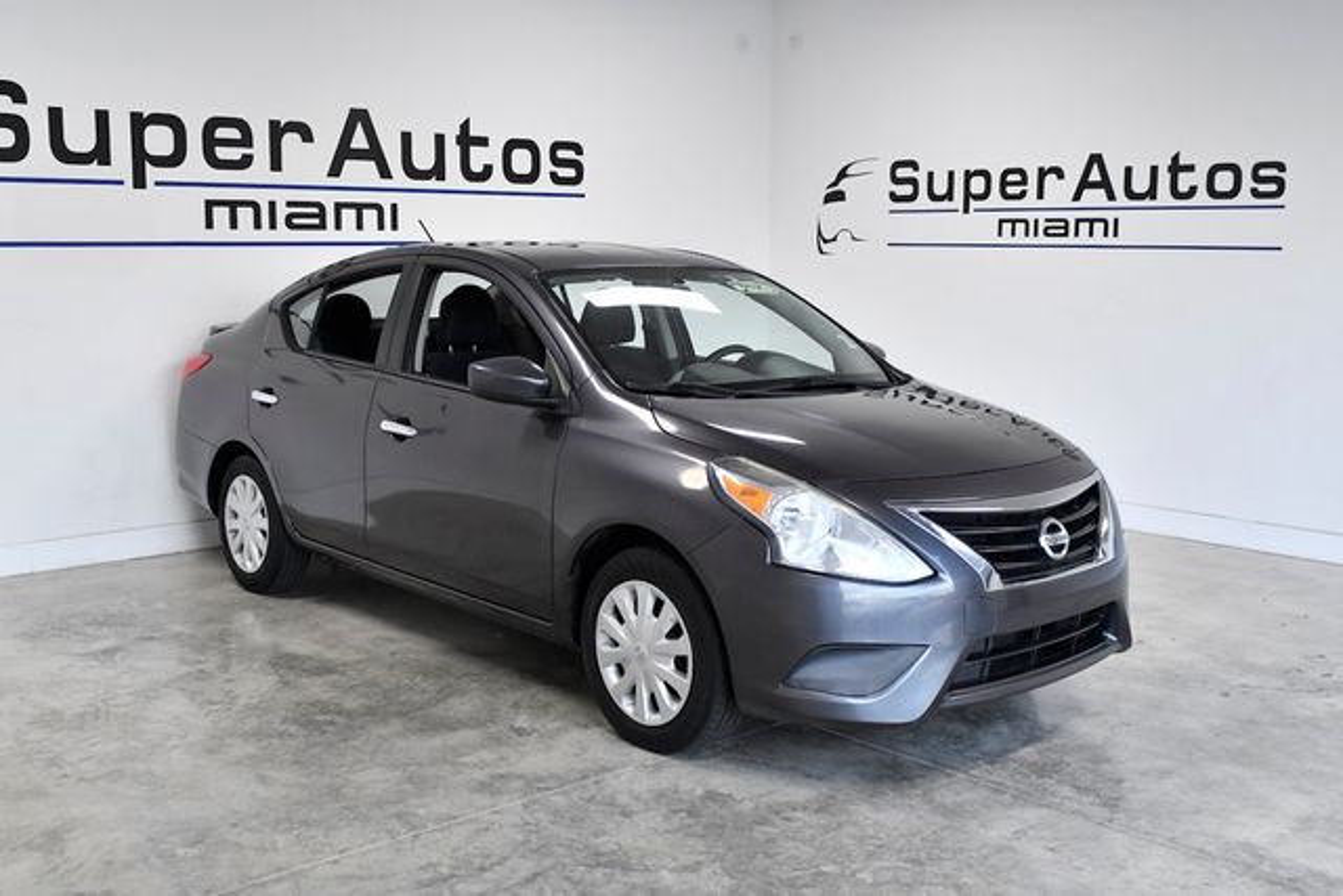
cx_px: 672
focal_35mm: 36
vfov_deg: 36.9
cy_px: 448
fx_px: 1343
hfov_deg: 53.1
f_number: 3.5
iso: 1600
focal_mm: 24
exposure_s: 1/1250
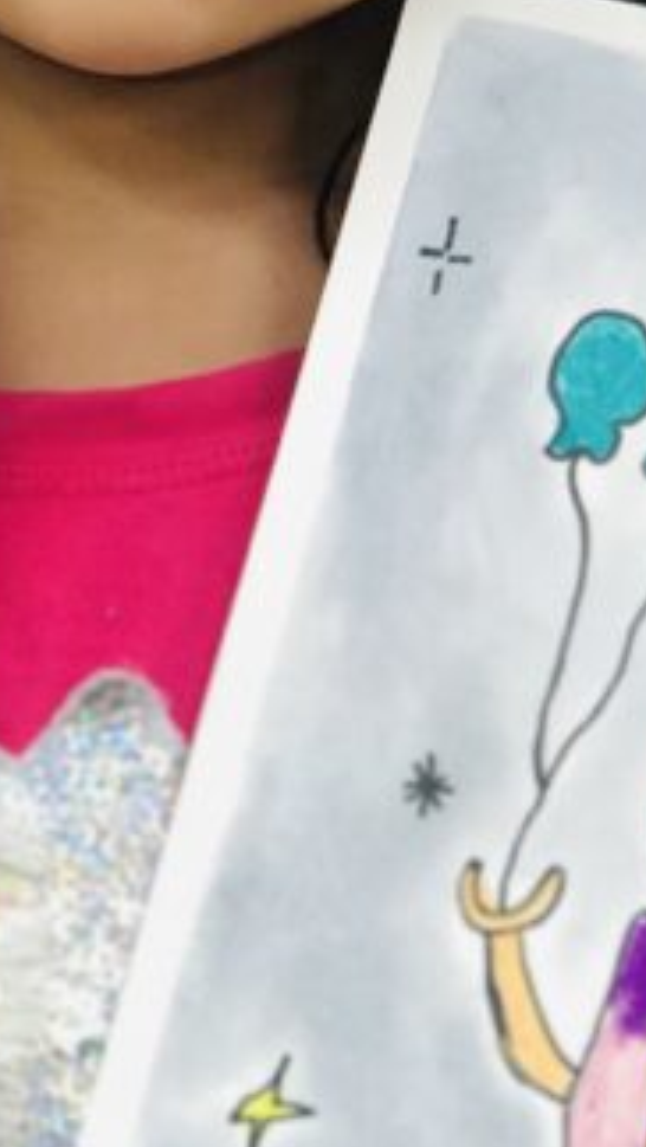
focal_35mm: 234
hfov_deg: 5.2
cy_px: 190
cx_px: -89
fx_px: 7117
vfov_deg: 9.2
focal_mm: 6
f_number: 2.4
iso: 40
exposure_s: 1/50
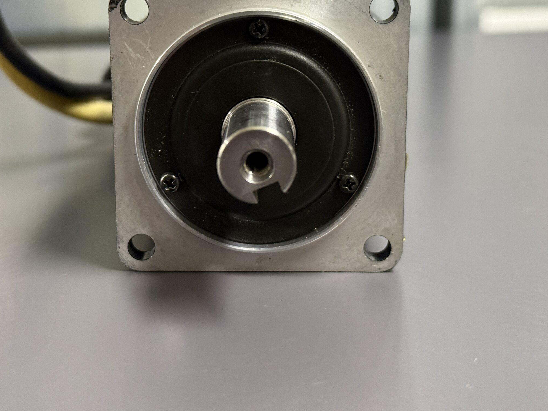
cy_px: 153
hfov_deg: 31.6
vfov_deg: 24.0
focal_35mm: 61
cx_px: 242
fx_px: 966
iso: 320
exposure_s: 1/33
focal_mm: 6.76
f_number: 1.78
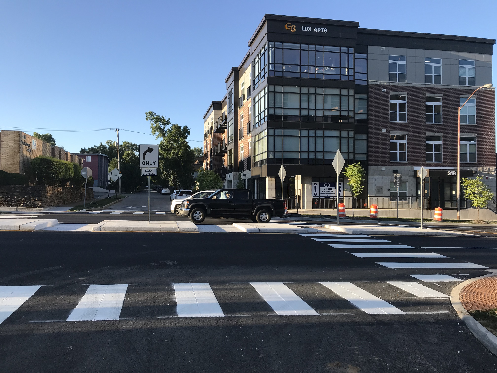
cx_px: 248
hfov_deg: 63.4
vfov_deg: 49.7
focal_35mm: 28
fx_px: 402
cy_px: 186
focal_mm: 3.99
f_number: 1.8
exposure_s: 1/709
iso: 20
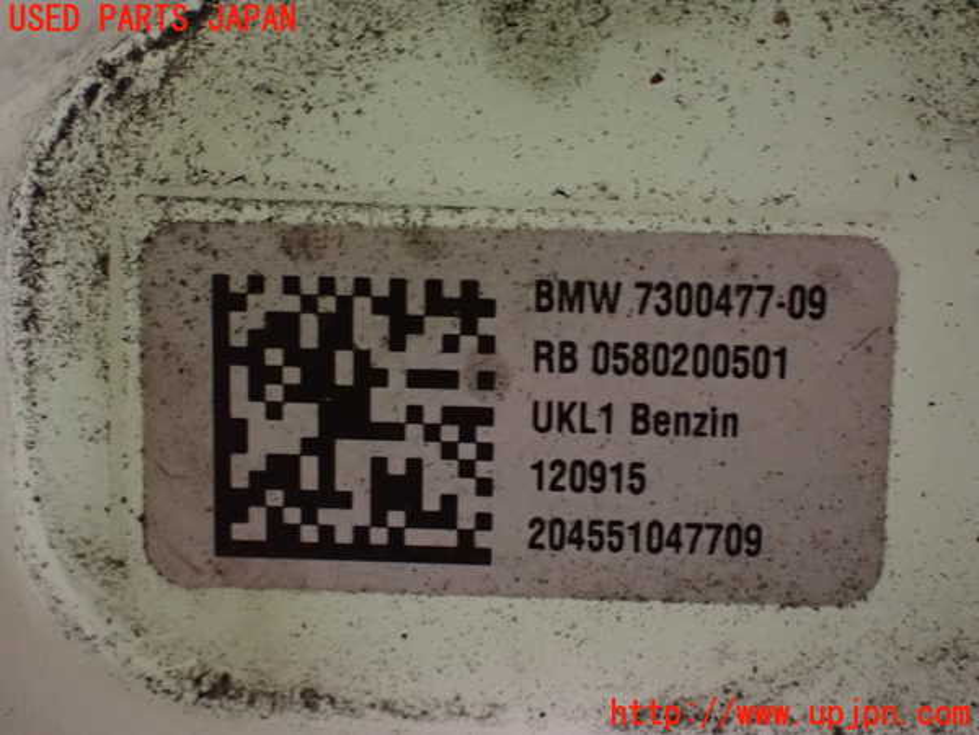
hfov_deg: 33.2
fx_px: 1640
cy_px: 368
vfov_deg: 25.2
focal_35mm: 58
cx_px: 490
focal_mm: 10.35
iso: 1600
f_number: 3.5
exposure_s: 1/8
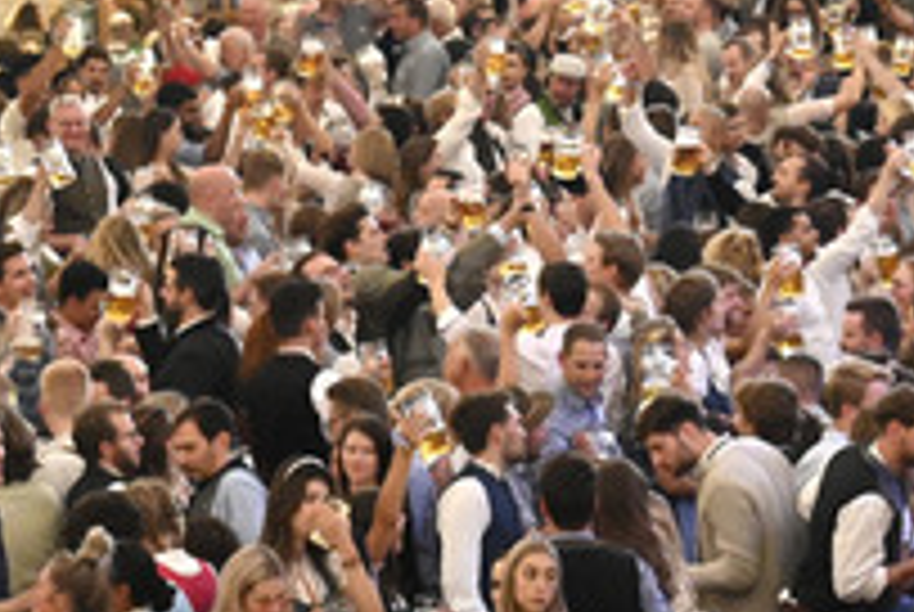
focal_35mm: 292
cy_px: 513
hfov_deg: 7.0
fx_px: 7424
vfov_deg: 4.7
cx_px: 356
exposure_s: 1/125
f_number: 6.3
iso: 11400
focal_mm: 88
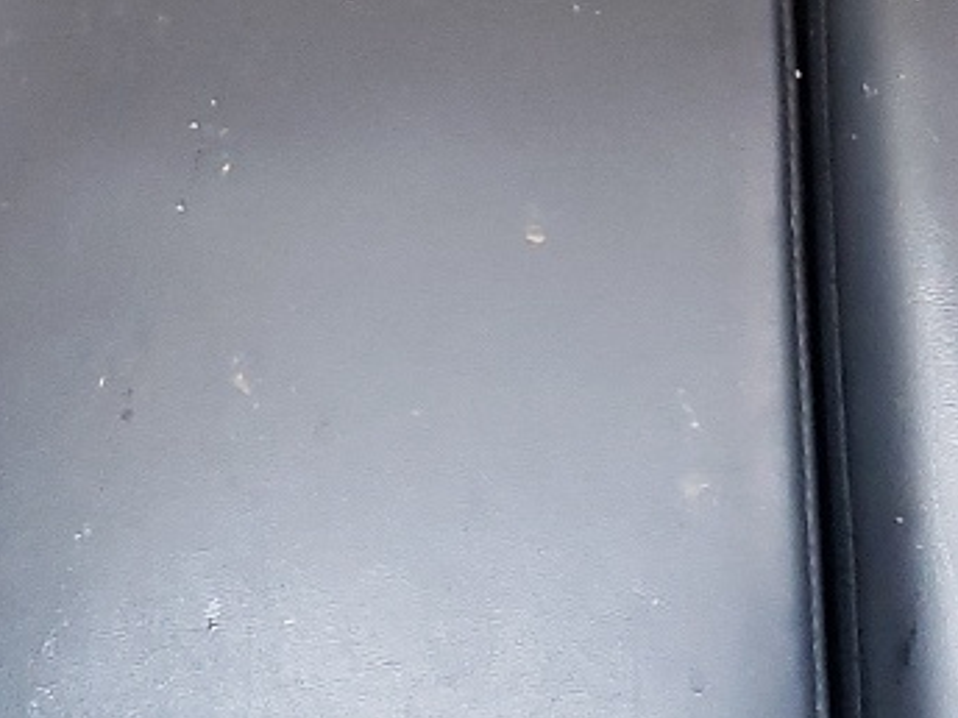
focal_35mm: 121
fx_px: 3349
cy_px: -206
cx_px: 384
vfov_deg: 11.9
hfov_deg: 16.3
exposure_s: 1/60.2
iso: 299
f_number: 1.5
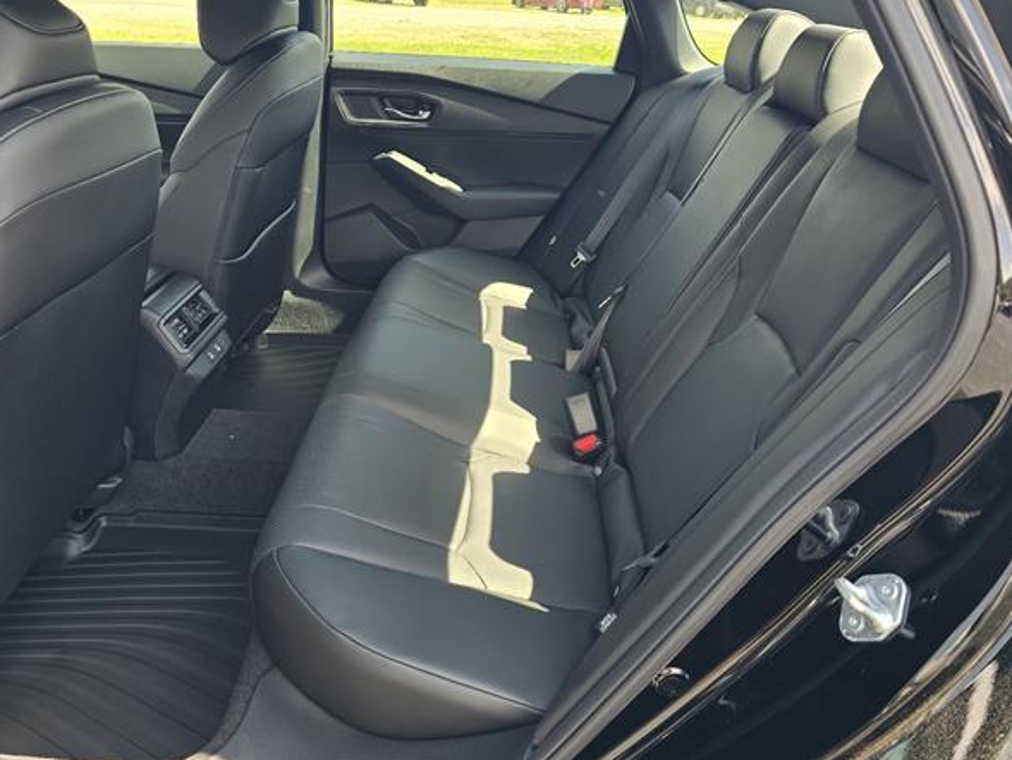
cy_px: 352
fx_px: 731
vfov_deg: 54.8
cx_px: 488
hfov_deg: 69.4
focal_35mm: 25
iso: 16
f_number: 1.7
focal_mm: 6.3
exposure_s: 1/78.1
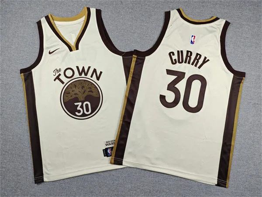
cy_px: 98
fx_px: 189
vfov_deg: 54.9
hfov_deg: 69.4
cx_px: 131
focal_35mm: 25
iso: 80
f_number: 1.9
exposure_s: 1/100
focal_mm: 5.3
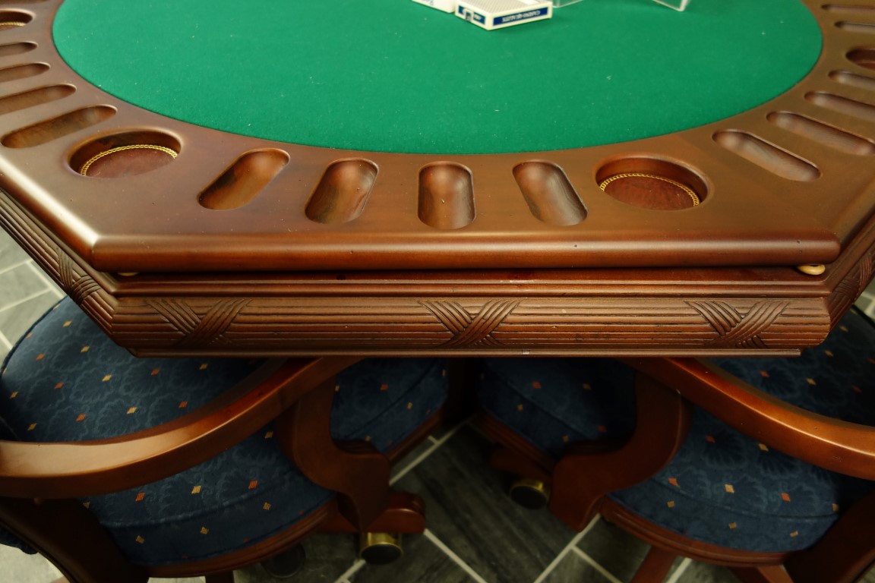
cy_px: 292
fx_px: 681
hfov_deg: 65.5
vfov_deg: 46.4
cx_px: 438
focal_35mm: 28
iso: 400
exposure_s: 1/30
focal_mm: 10.4
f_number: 1.8
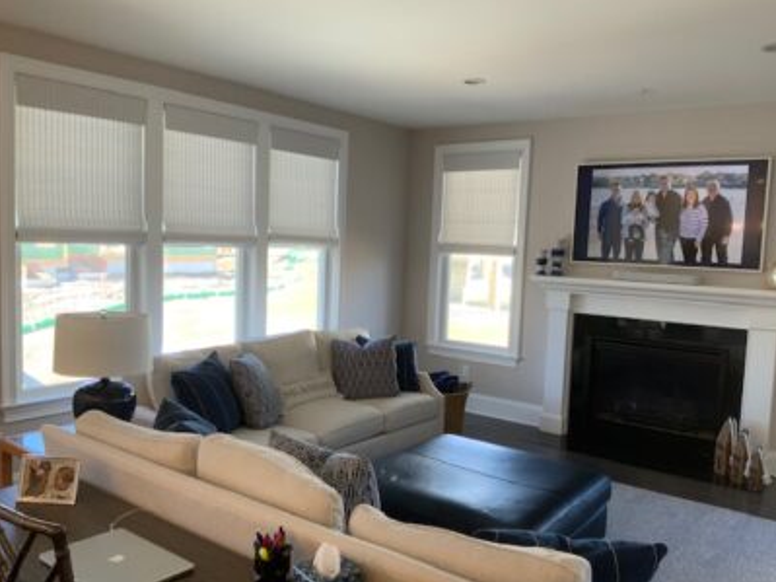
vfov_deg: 45.4
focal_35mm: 31
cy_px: 304
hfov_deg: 58.4
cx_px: 398
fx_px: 695
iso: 64
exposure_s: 1/120
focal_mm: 3
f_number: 1.8
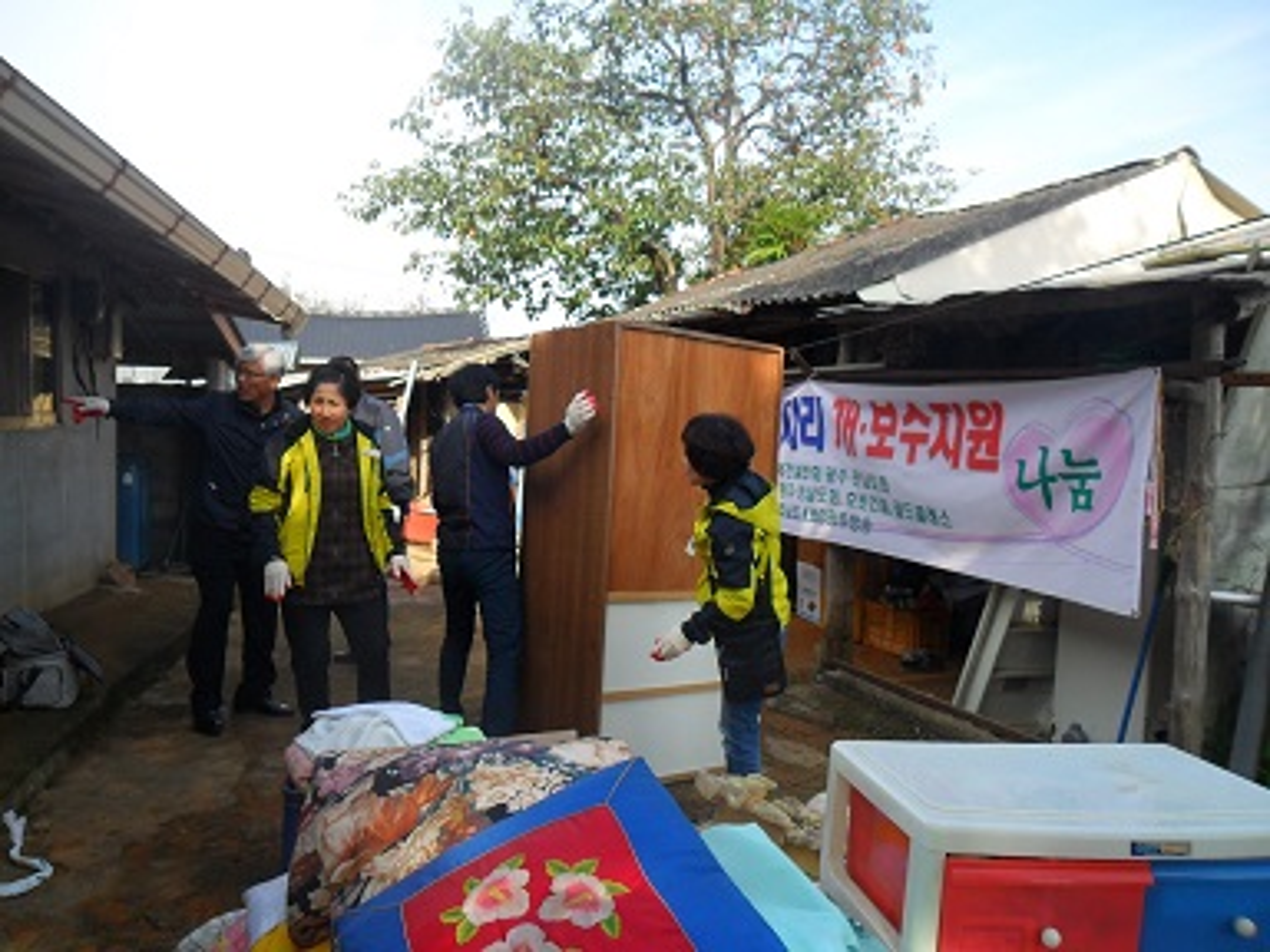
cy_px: 476
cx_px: 635
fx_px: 991
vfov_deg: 51.4
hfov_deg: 65.3
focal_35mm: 27
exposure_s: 1/250
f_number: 3.5
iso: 100
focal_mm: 4.9
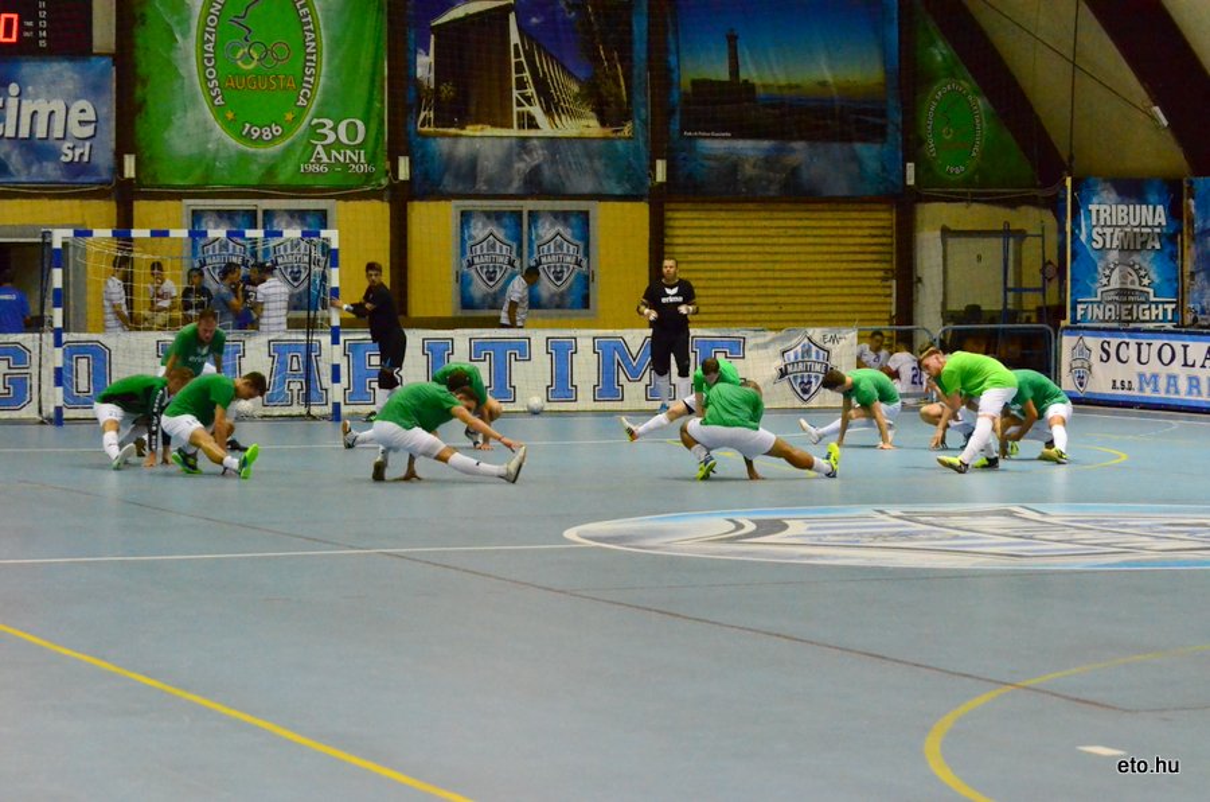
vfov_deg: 11.7
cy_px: 401
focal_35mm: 117
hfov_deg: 17.5
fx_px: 3924
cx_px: 605
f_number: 7.1
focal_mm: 78
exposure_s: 1/320
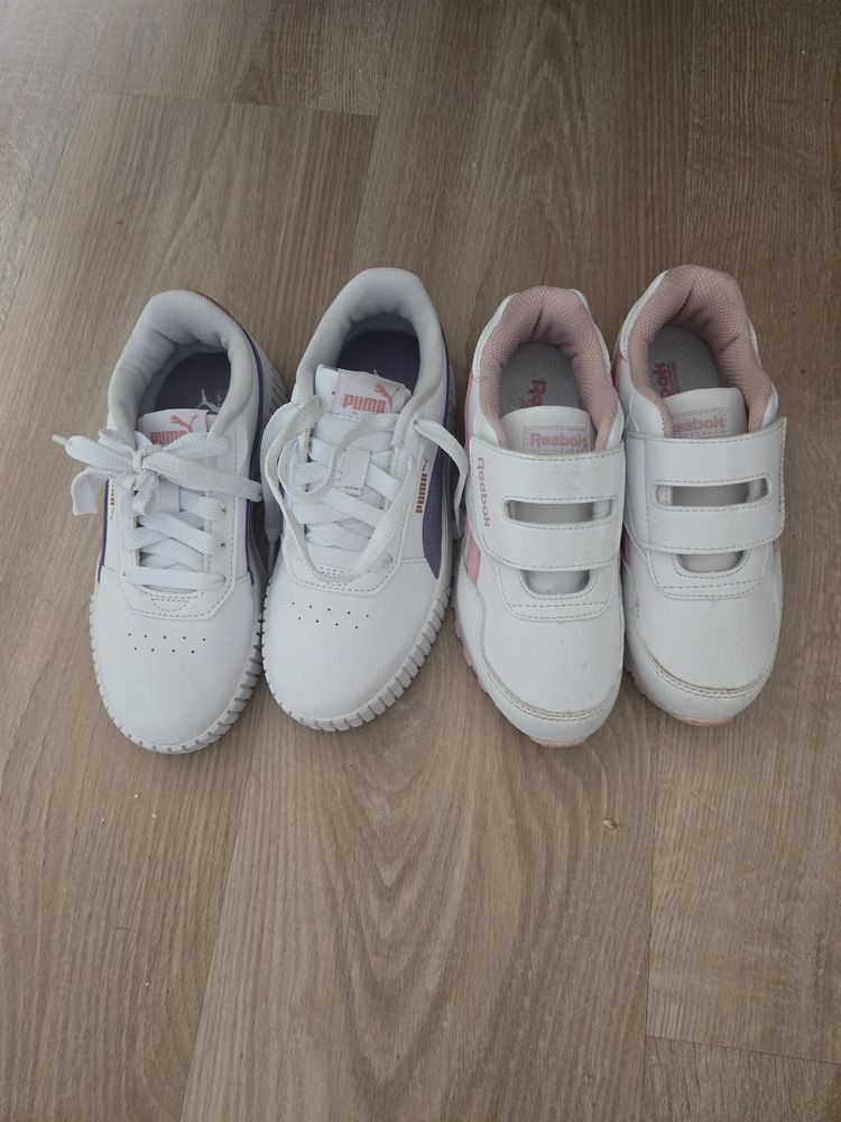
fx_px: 745
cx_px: 420
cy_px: 561
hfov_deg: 58.9
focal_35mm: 23
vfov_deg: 73.9
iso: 1000
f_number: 1.8
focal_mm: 5.4
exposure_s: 1/100
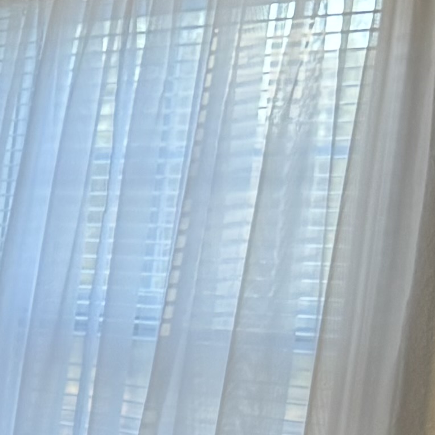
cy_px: 598
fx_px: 2261
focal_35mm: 159
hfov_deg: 9.7
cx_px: -617
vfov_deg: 10.7
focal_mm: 6.76
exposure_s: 1/120
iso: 160
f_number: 1.78
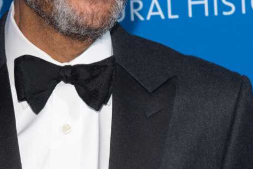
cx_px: 95
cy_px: -5
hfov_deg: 13.2
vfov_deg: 8.7
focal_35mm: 156
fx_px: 1096
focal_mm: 70
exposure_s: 1/200
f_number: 7.1
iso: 640
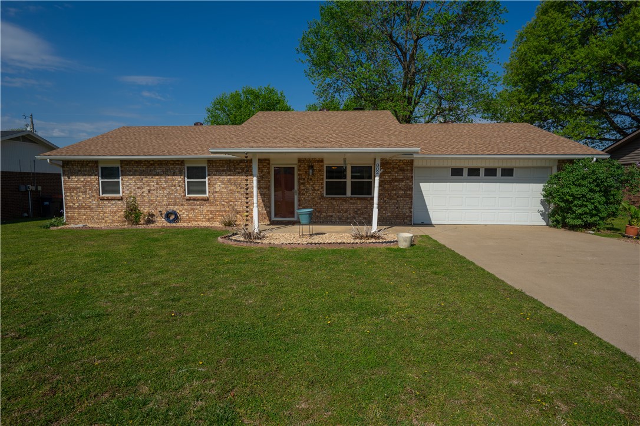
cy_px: 213
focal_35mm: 21
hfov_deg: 81.2
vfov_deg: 59.5
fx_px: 373
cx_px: 320
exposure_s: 1/200
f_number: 11
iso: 100
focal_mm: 21
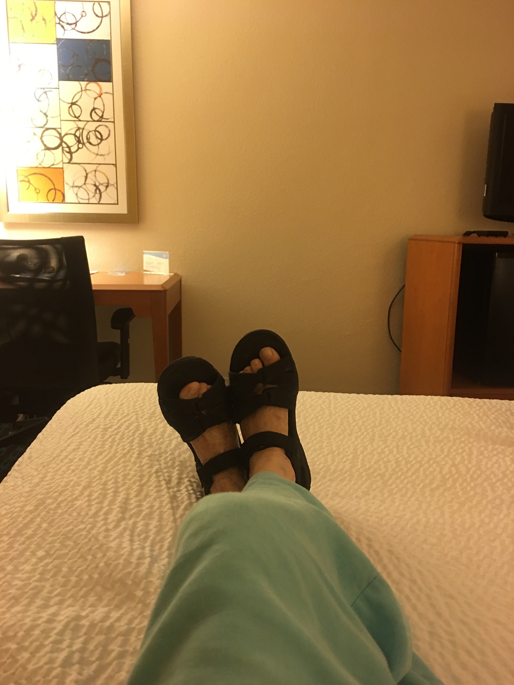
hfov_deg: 48.2
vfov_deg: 61.7
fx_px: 574
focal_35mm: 29
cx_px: 257
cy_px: 342
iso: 50
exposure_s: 1/4
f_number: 2.2
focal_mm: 4.15
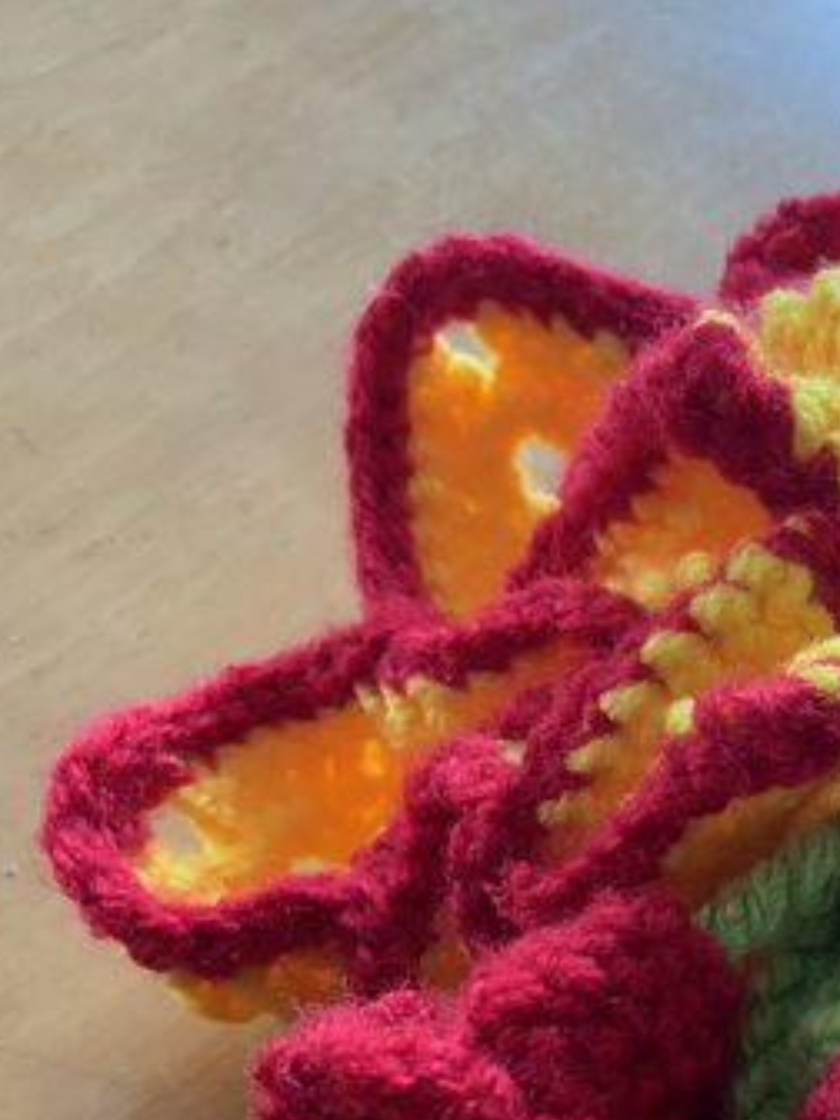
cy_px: 1117
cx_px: 897
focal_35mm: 69
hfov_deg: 20.4
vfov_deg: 26.7
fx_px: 2232
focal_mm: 3
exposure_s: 1/60
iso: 160
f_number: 1.8
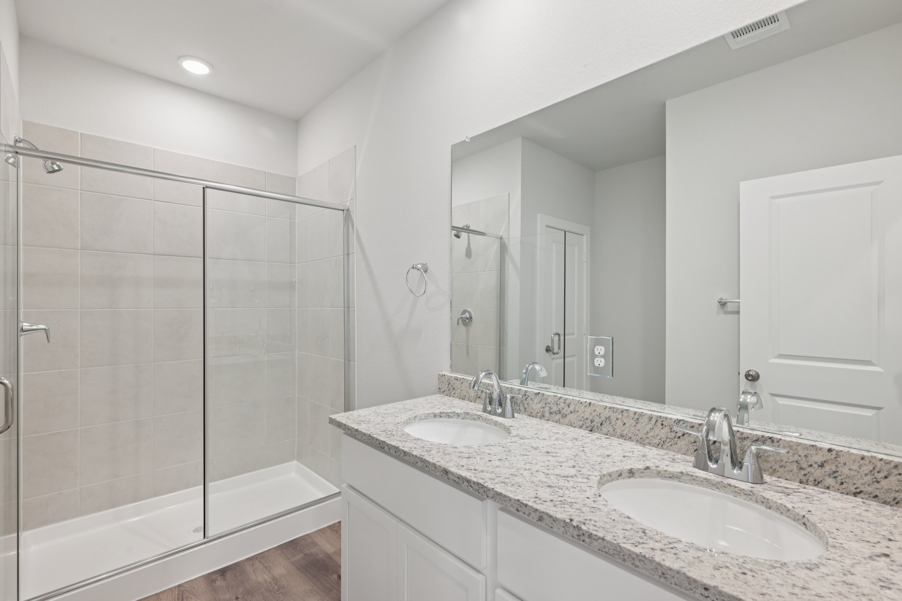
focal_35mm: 16
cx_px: 451
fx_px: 401
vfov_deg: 73.7
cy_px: 300
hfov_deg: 96.7
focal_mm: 16
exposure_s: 1/15
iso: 400
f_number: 8
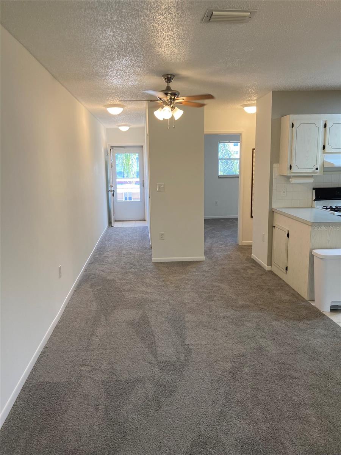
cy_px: 228
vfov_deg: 63.4
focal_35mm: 28
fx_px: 368
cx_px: 170
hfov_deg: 49.7
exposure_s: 1/60
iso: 50
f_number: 1.8
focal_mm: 3.99
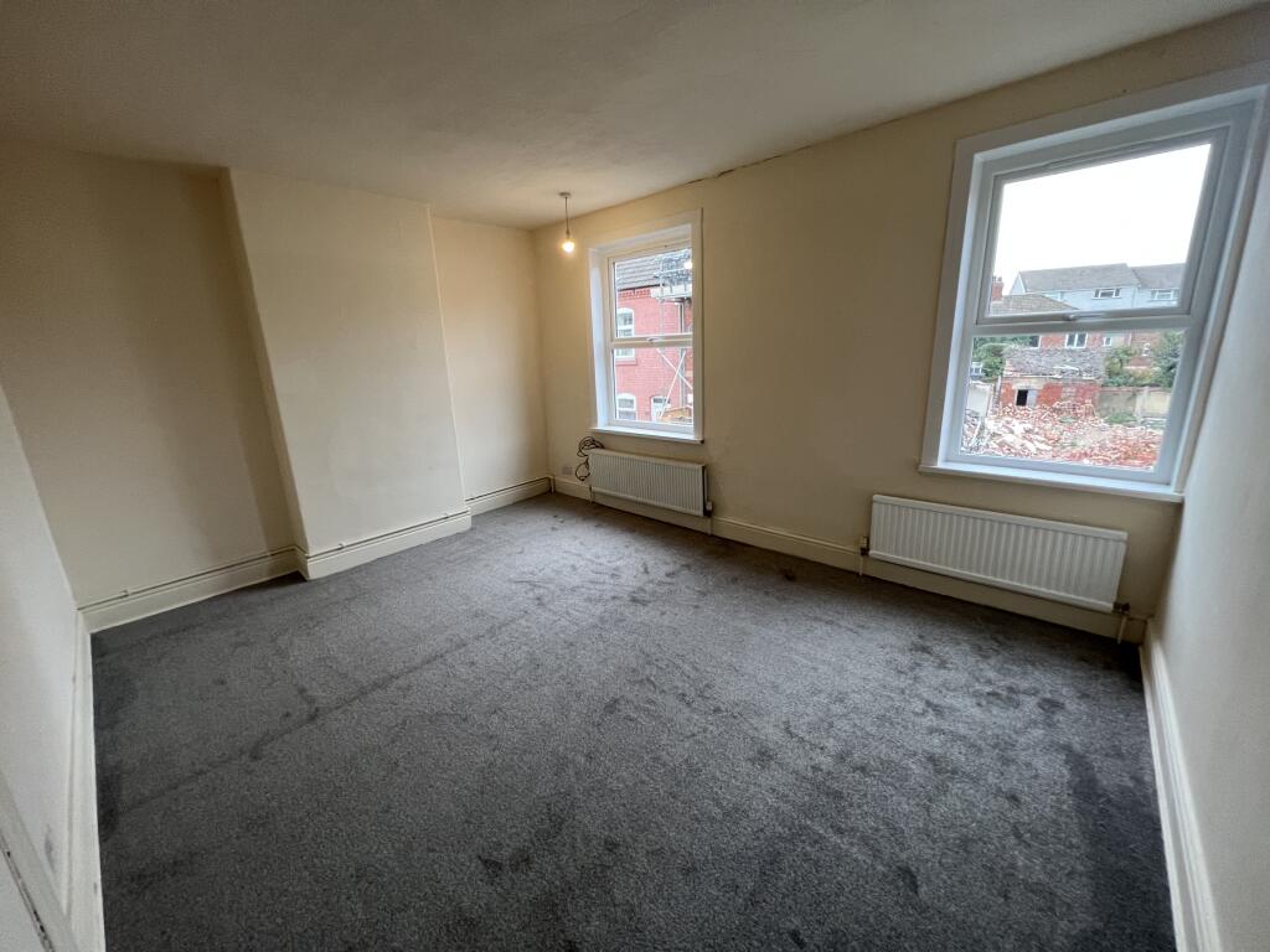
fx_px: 477
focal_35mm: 13
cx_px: 635
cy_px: 476
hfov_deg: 106.2
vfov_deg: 89.9
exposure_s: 1/67
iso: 250
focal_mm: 1.57
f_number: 1.8
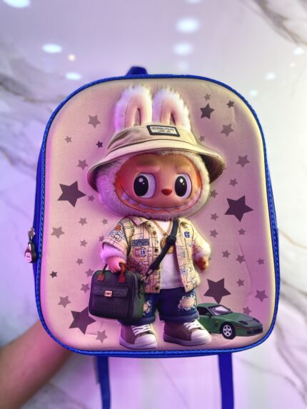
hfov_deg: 53.1
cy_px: 204
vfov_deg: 67.3
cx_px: 154
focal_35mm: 26
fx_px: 307
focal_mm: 4.2
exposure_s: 1/205
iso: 40
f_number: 1.6
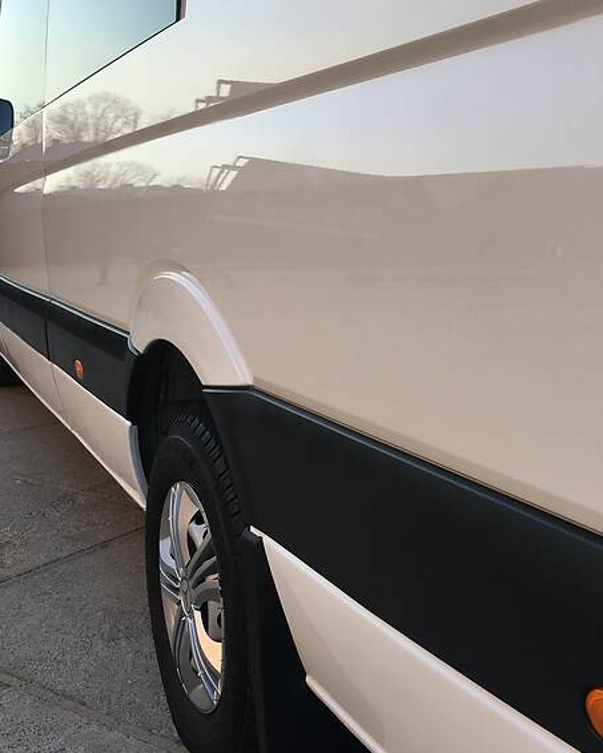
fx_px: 892
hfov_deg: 36.8
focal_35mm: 40
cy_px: 357
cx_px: 425
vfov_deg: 45.8
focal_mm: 4.2
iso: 25
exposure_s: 1/349
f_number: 2.2
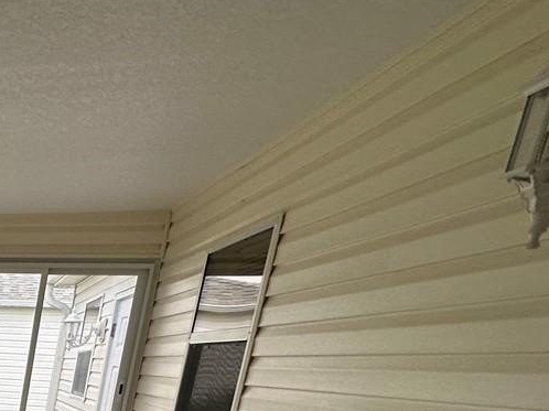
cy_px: 549
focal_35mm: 45
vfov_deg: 26.6
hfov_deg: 27.6
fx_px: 713
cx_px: -287
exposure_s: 1/99
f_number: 2.2
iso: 50
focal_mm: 2.22
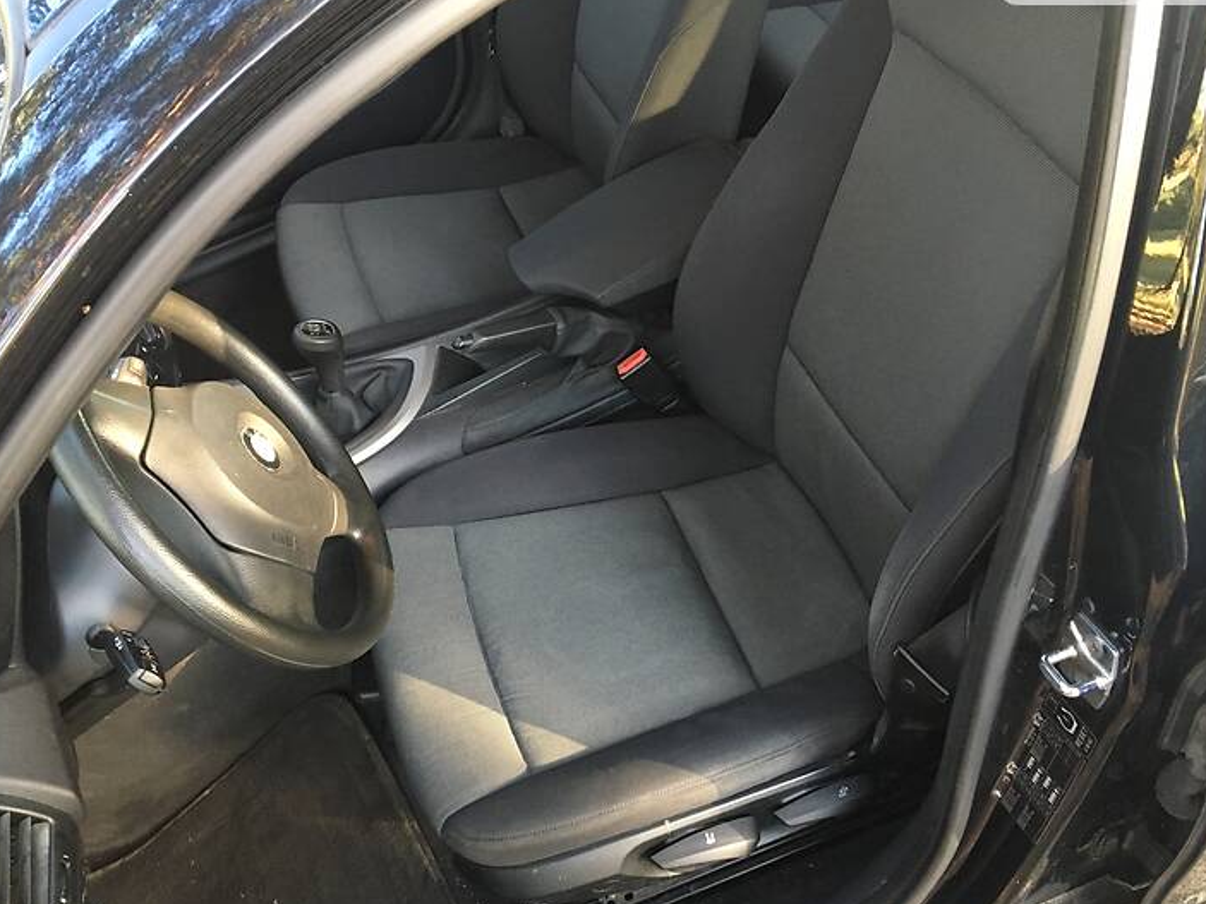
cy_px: 425
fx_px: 1150
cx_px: 585
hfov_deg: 55.4
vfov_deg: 42.9
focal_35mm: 33
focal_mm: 4.2
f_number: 2.2
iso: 200
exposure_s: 1/33
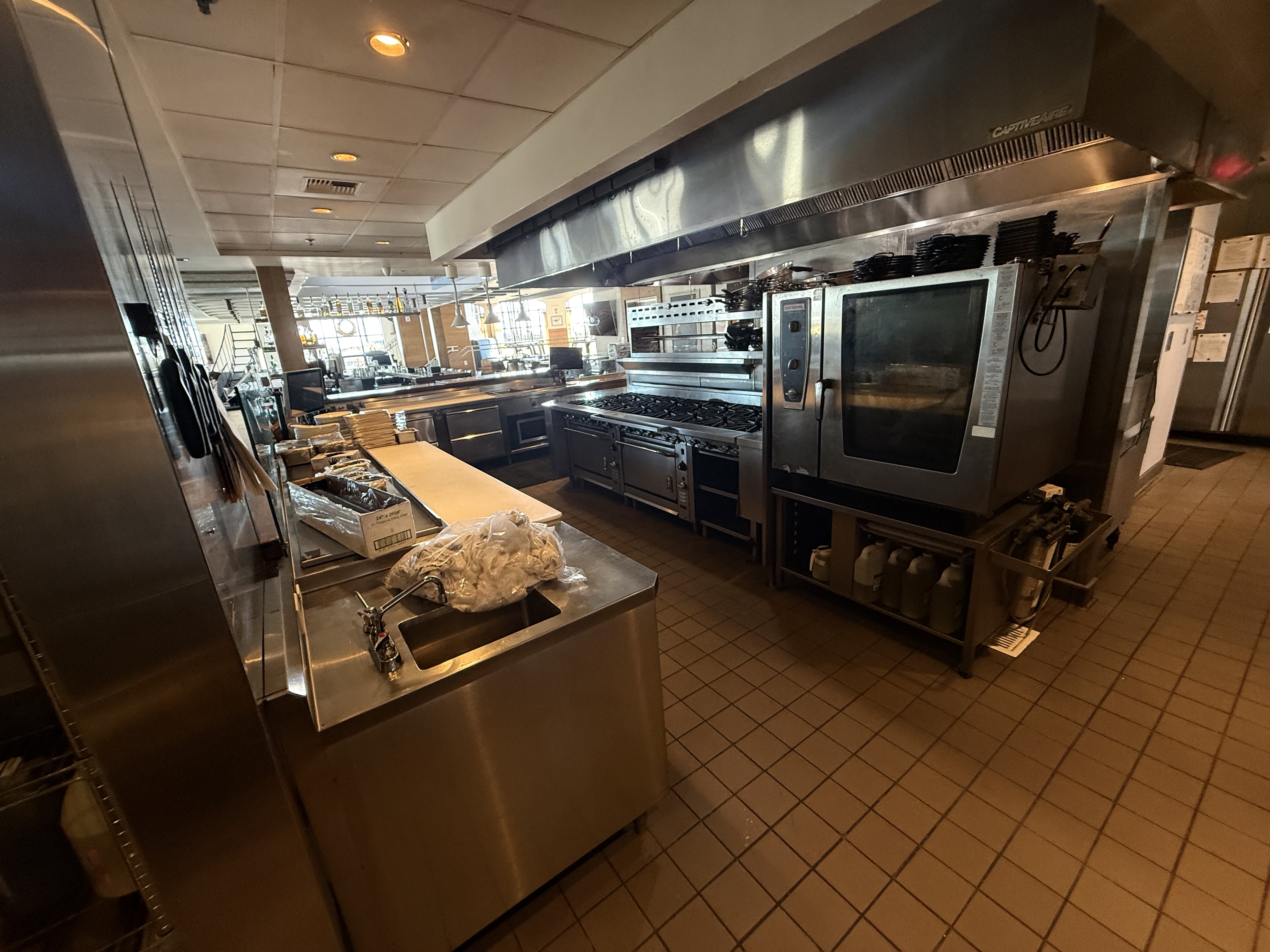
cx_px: 635
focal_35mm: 14
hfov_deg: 102.1
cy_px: 476
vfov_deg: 85.7
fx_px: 514
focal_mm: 2.22
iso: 250
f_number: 2.2
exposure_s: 1/60
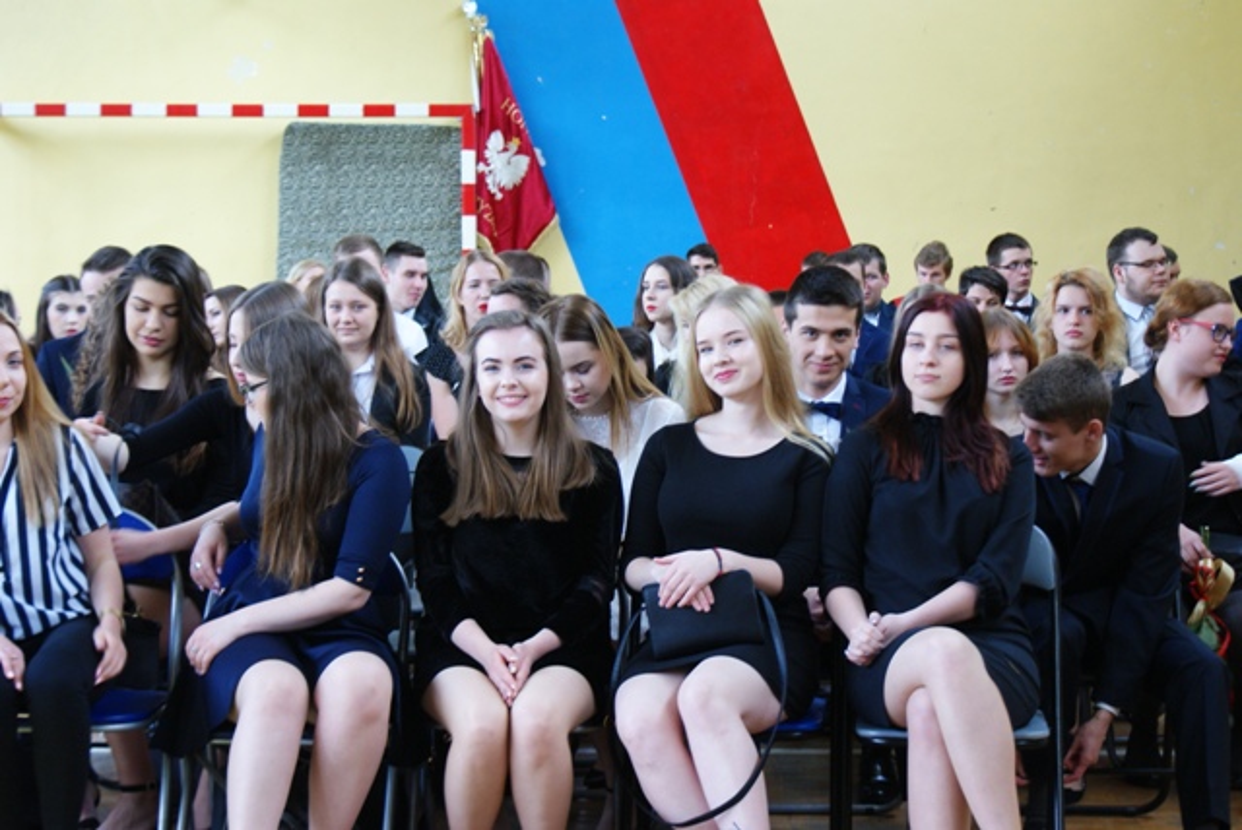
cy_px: 415
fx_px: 2849
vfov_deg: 16.6
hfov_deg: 24.6
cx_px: 621
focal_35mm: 82
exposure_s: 1/40
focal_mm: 55
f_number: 5.6
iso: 400
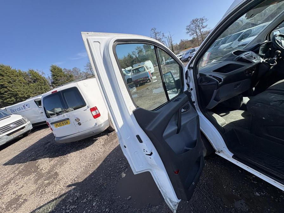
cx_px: 142
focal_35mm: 14
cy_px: 106
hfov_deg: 102.1
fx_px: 115
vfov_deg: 85.7
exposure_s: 1/529
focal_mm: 2.22
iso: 40
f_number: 2.2
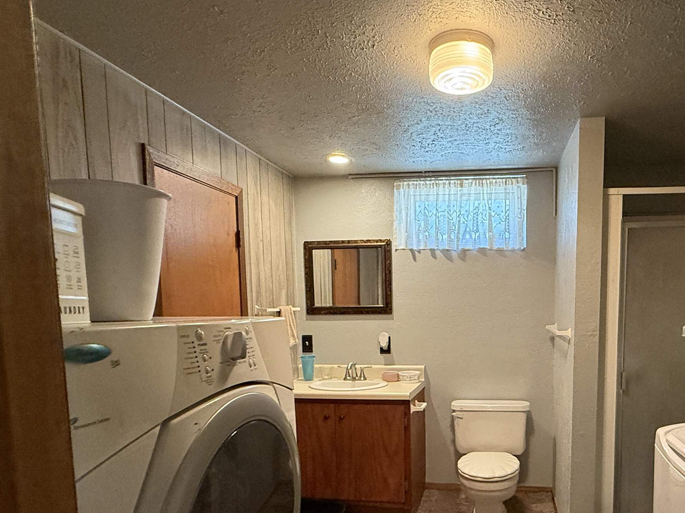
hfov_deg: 69.6
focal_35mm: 24
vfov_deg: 55.5
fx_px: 475
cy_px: 347
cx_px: 455
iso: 500
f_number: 2.2
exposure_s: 1/60
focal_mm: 2.22
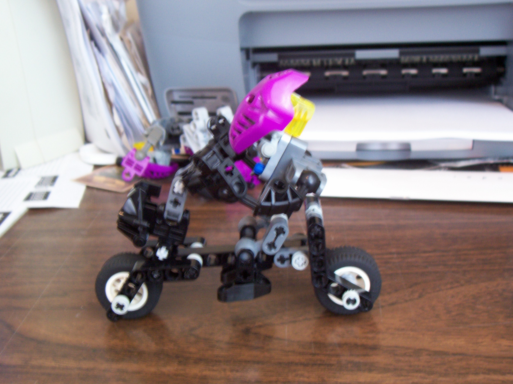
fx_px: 622
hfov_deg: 44.8
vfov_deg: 34.3
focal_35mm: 42
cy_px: 192
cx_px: 256
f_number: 2.9
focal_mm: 7
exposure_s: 1/8
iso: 160
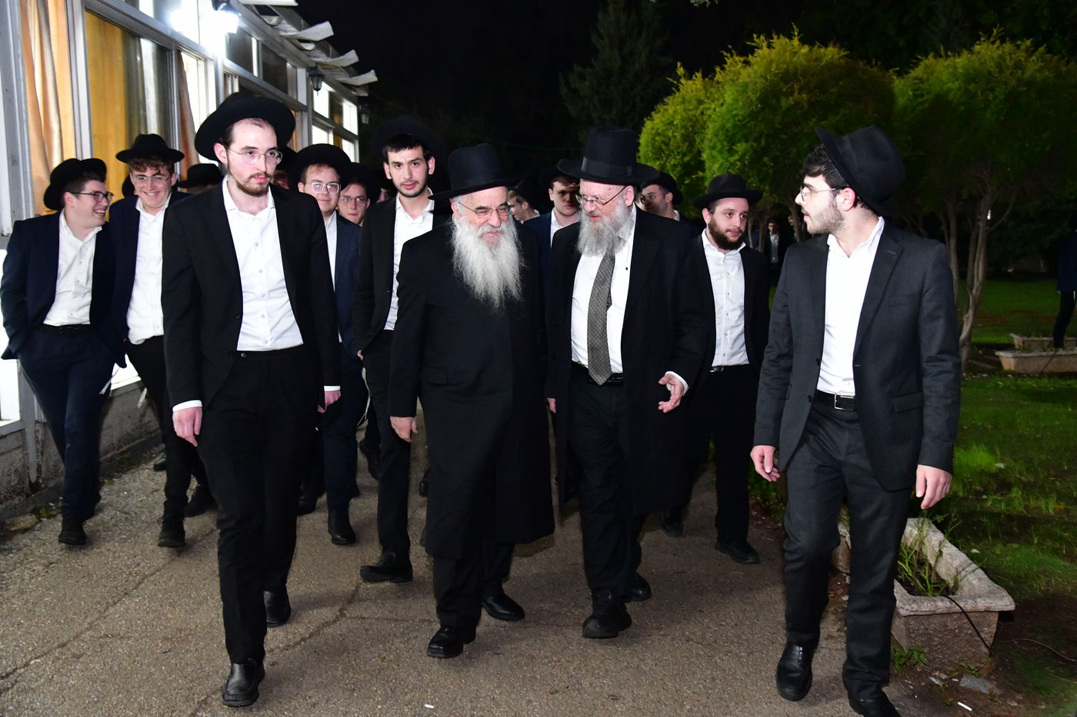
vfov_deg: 38.9
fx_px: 1017
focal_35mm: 34
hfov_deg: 55.8
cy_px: 358
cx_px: 538
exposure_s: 1/100
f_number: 5.6
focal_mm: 34
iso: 10000
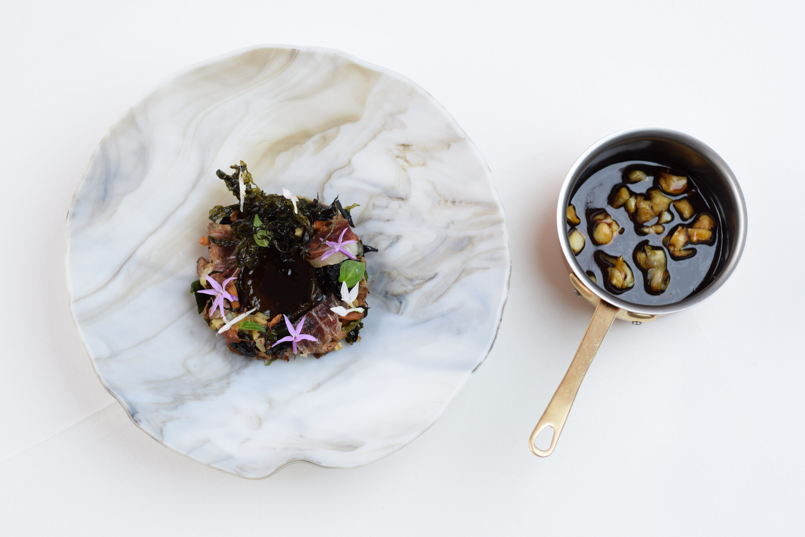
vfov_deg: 18.2
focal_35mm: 75
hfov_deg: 27.0
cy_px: 268
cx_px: 402
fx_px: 1677
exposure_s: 1/160
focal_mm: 50
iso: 100
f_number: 4
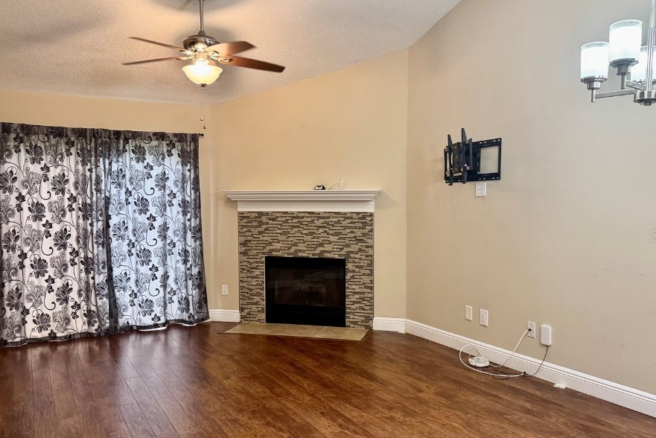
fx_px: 529
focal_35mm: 29
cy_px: 235
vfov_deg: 45.0
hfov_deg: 63.6
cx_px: 340
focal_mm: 6.76
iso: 200
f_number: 1.78
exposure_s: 1/60
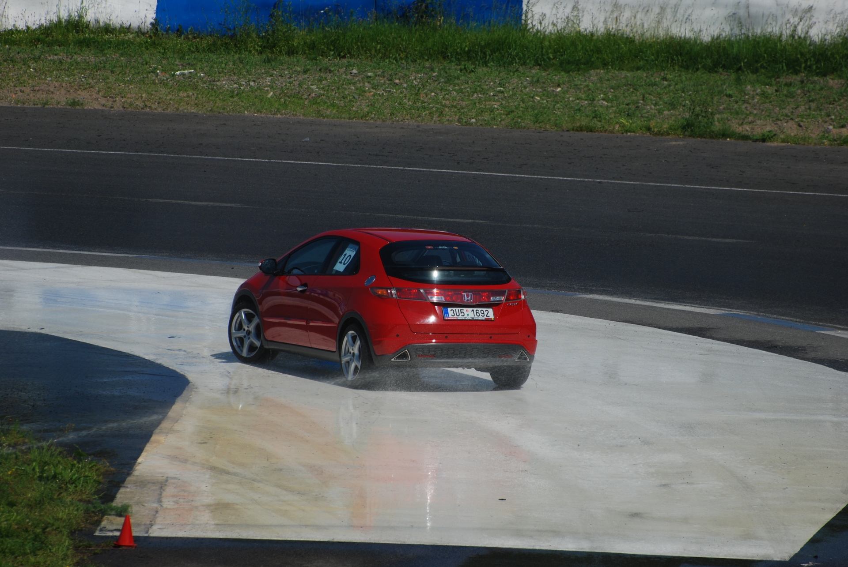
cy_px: 284
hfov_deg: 4.6
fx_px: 10612
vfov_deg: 3.1
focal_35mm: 450
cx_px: 424
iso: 100
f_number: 5.6
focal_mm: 300
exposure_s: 1/1000
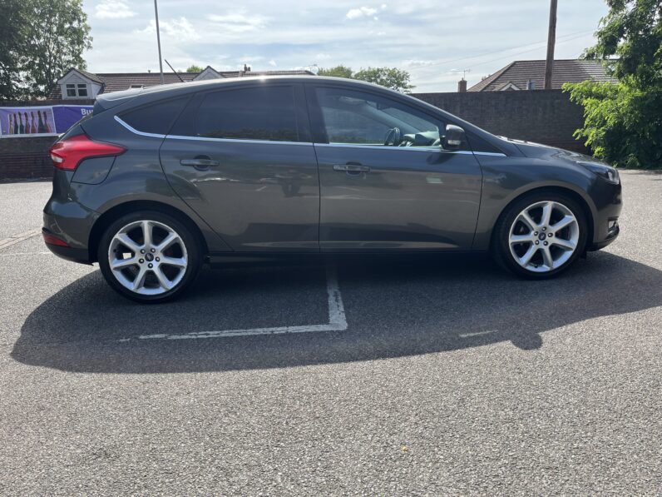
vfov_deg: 53.1
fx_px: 497
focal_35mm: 26
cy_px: 248
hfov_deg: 67.3
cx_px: 331
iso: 50
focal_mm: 5.1
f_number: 1.6
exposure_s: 1/1355
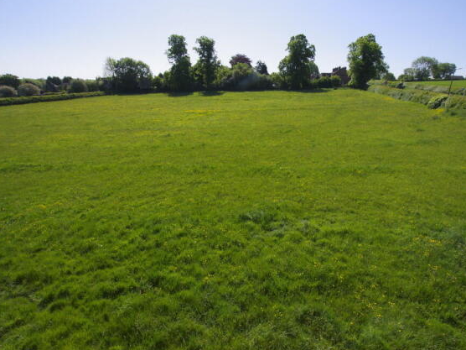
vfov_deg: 74.7
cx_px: 267
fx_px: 229
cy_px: 179
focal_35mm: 17
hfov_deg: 90.4
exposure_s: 1/100
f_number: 11
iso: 200
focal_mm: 10
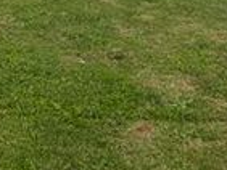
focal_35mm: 85
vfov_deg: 15.6
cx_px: -35
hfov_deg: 21.6
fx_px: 558
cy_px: -107
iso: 64
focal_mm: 6.76
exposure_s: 1/147
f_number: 1.78
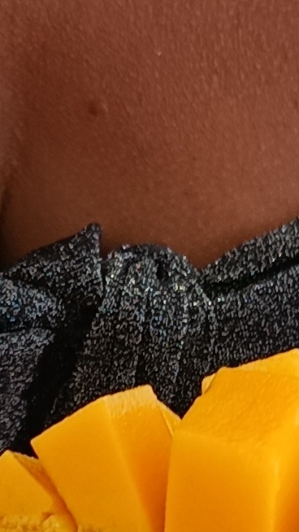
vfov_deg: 13.1
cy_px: 650
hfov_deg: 7.6
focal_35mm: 160
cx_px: 214
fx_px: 2255
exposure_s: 1/118
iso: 50
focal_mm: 5.24
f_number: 1.7
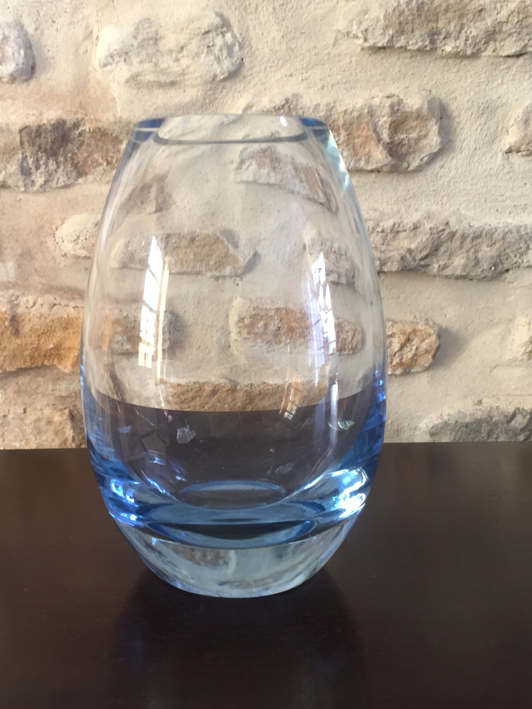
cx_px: 249
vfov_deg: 50.0
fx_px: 758
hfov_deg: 38.7
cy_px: 396
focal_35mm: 37
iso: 125
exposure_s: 1/33
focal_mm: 4.15
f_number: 2.2
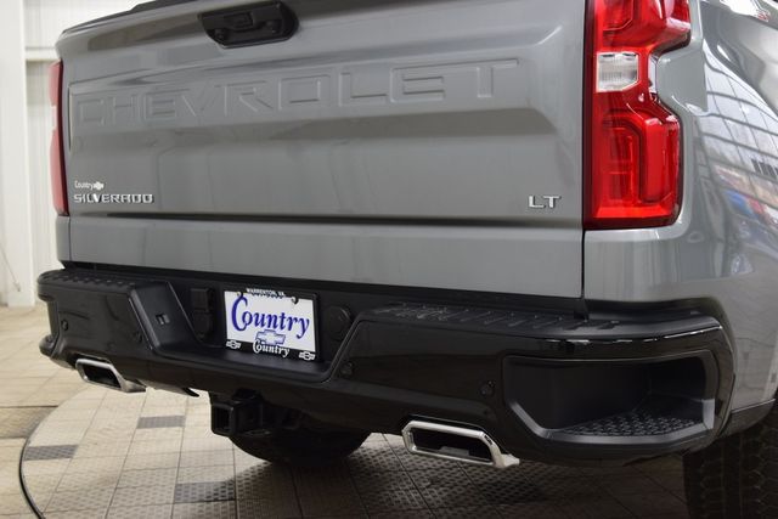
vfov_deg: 29.9
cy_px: 260
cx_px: 389
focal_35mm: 45
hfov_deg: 43.6
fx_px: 973
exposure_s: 1/15
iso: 640
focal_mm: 30
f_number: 6.3
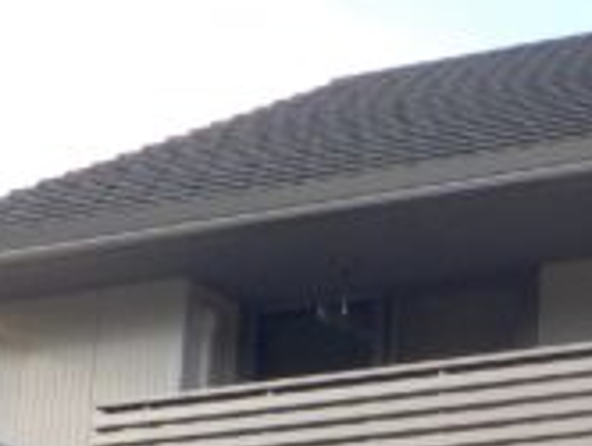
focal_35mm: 130
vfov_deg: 10.9
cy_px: 706
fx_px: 2226
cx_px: 752
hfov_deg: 14.6
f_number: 3.3
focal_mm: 4.1
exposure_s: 1/250
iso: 125
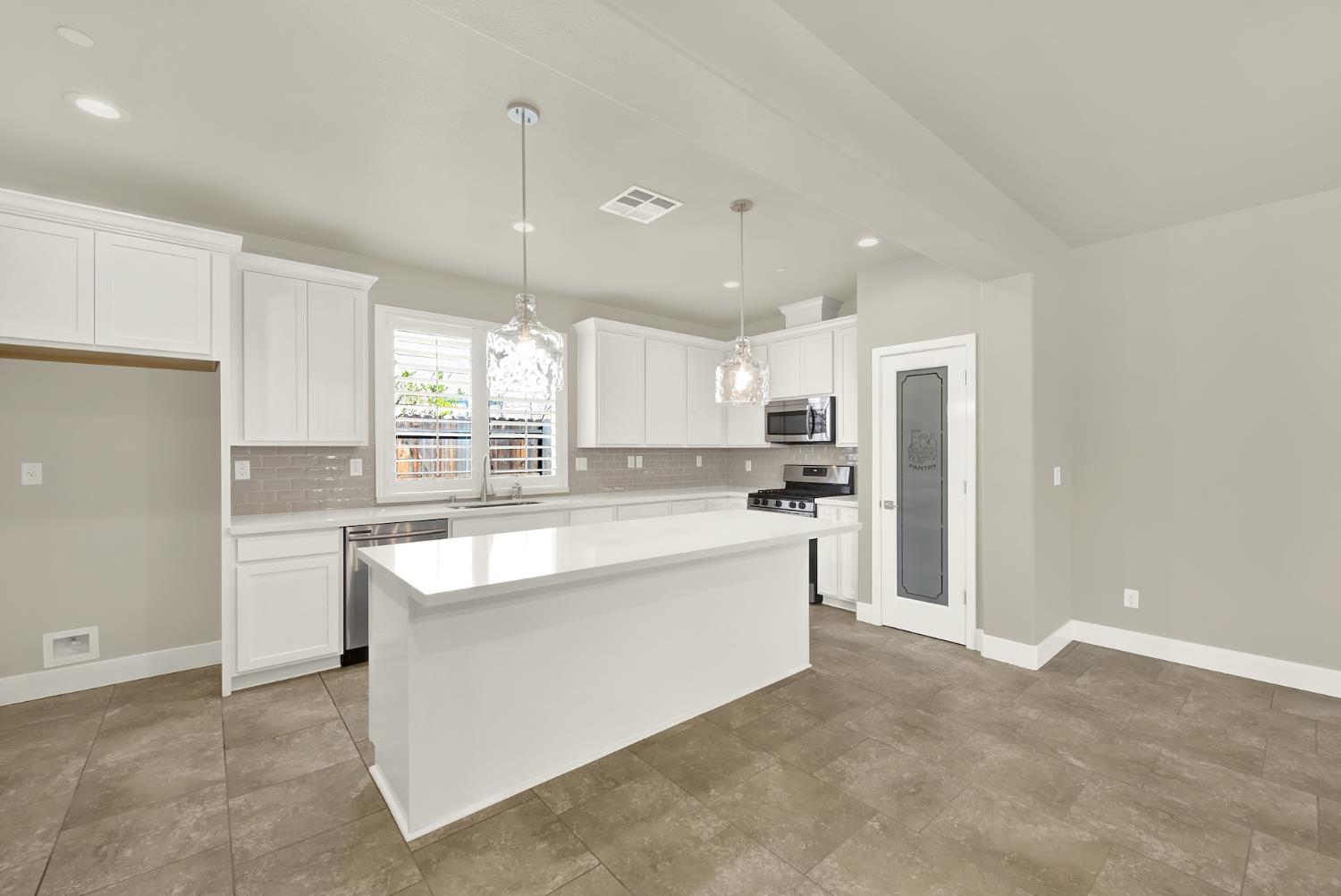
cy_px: 448
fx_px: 522
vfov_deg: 81.3
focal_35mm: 14
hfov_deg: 104.2
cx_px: 670
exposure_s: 1/8
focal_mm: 14
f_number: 14
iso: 100
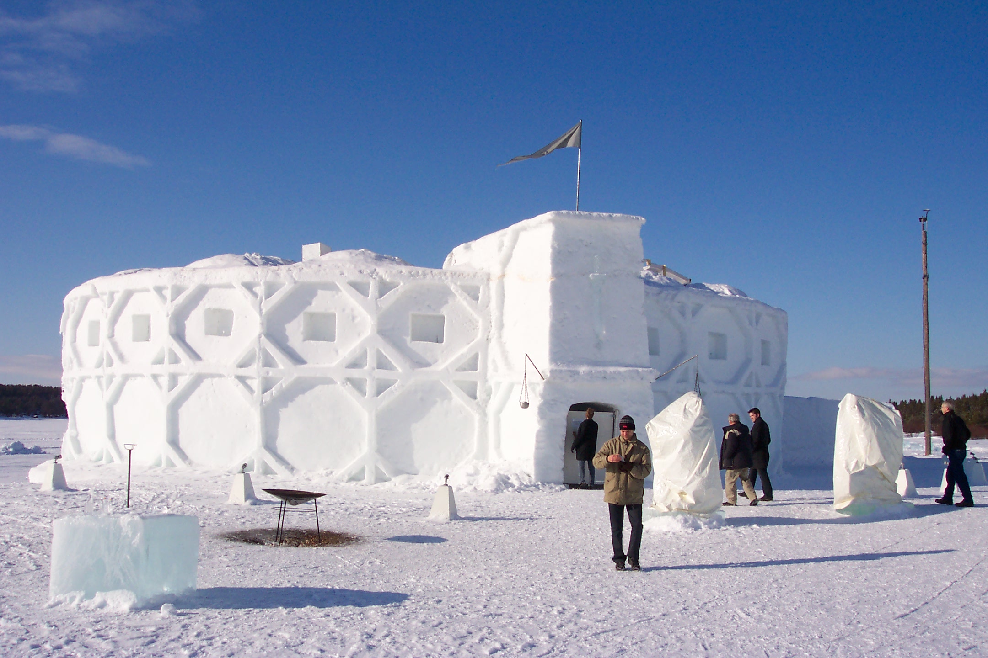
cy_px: 329
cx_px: 494
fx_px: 1043
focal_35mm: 38
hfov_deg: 50.7
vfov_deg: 35.1
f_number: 4.8
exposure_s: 1/1000
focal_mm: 8
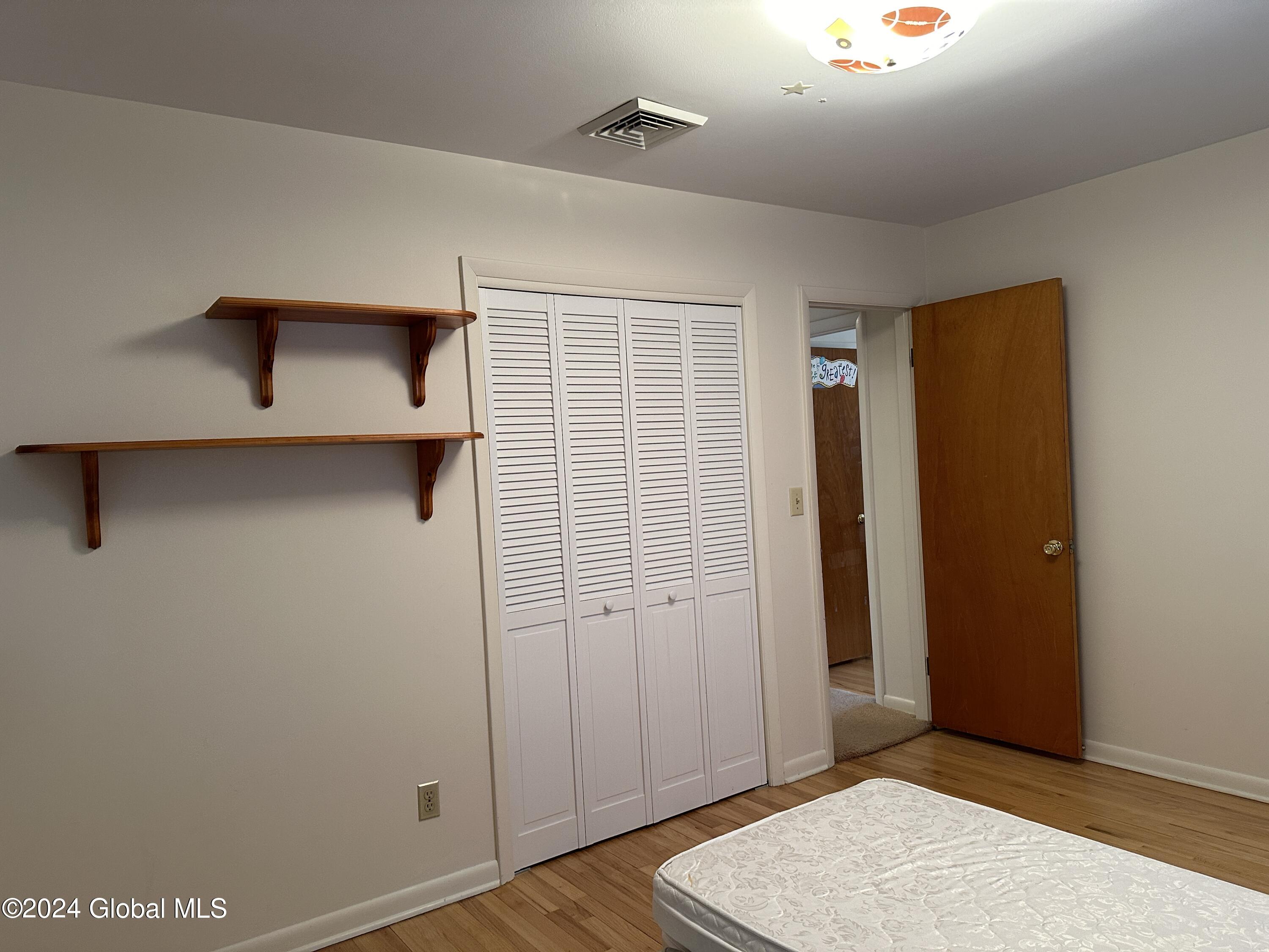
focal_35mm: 24
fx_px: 880
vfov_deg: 56.8
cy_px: 476
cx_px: 634
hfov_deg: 71.6
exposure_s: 1/60
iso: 250
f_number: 1.78
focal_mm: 6.86
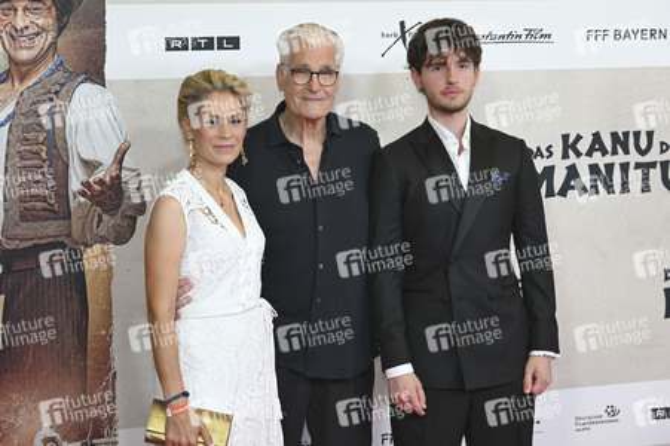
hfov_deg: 27.0
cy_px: 223
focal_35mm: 75
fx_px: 1395
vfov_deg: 18.2
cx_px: 335
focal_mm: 75
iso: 800
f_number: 5.6
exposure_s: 1/160
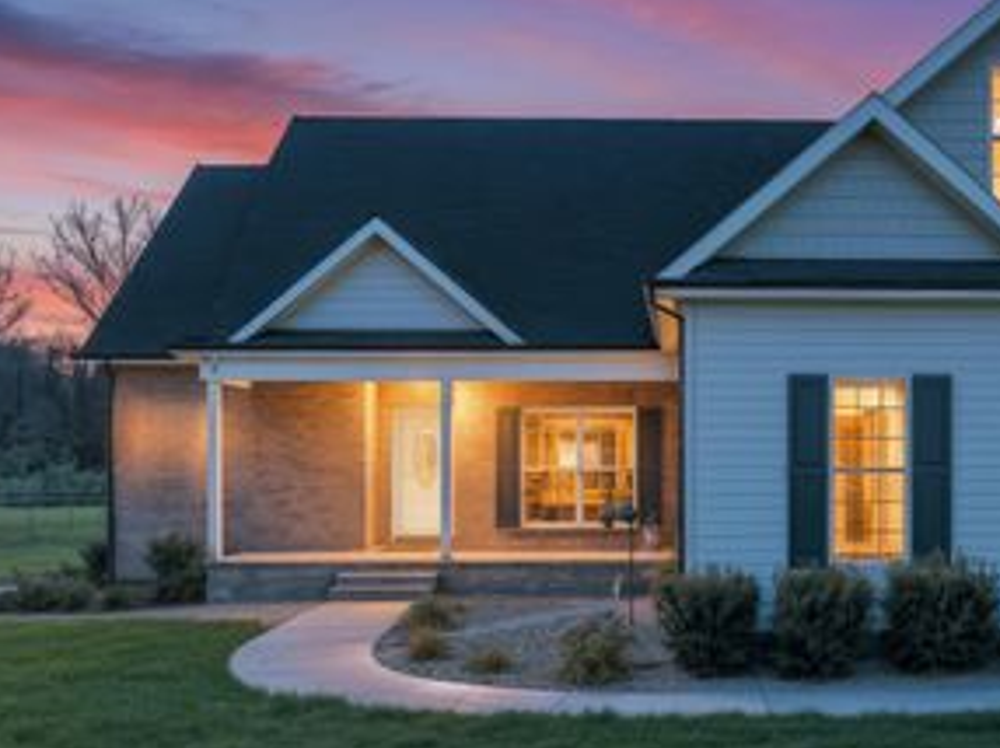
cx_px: 724
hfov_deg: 43.7
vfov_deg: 34.1
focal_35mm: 42
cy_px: 474
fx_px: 1212
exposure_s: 1/3200
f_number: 2.8
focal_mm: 12.29
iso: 330
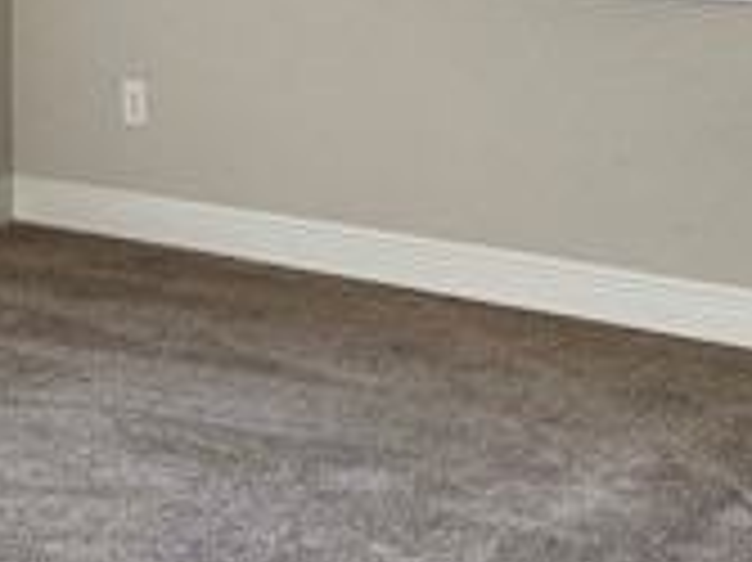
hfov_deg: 21.2
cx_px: 198
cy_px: -157
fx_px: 1997
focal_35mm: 92
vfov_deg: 15.3
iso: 80
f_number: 1.78
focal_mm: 6.76
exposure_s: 1/183
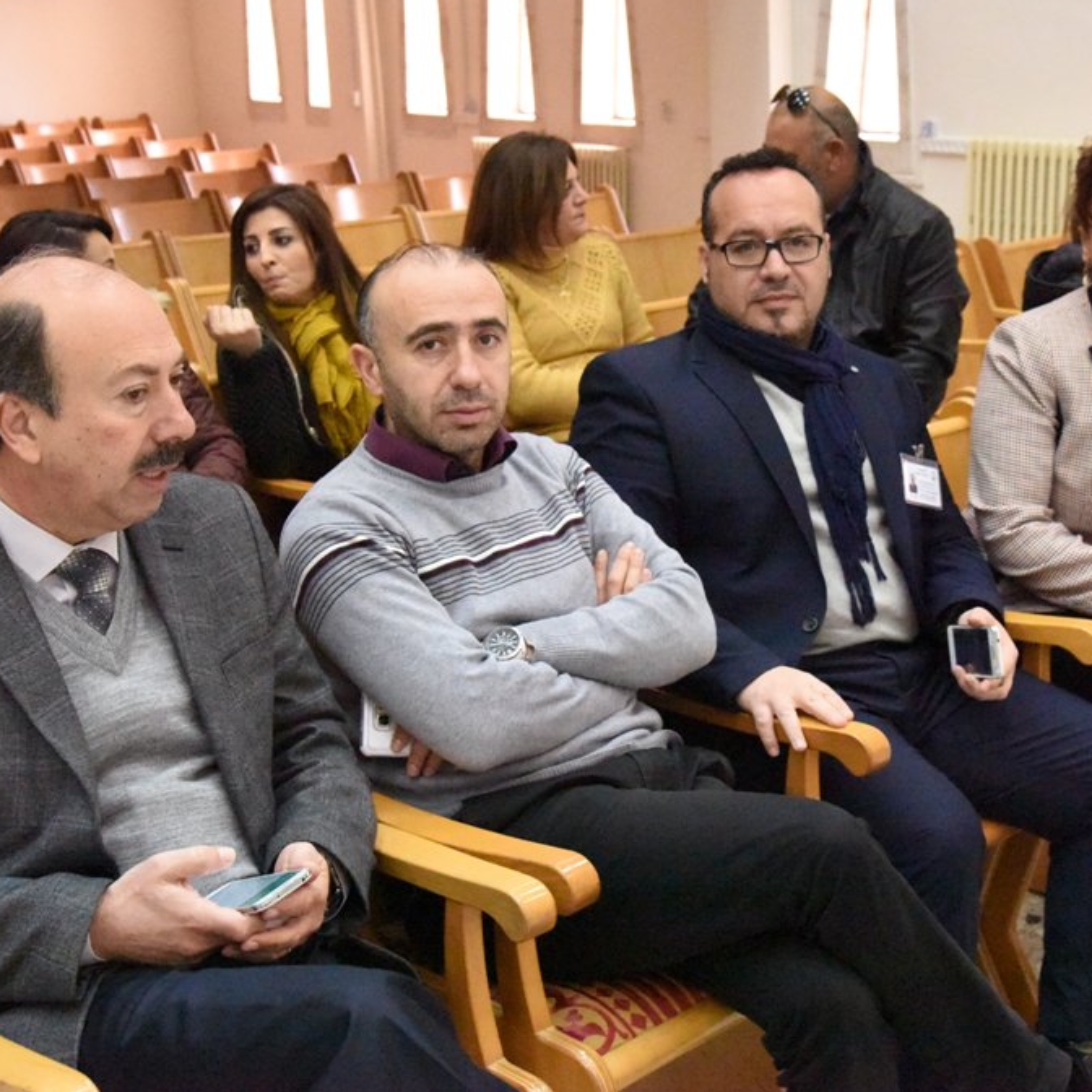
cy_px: 539
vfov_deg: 30.0
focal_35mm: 57
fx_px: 2034
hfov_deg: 30.0
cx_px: 635
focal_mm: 44
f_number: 9
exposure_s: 1/320
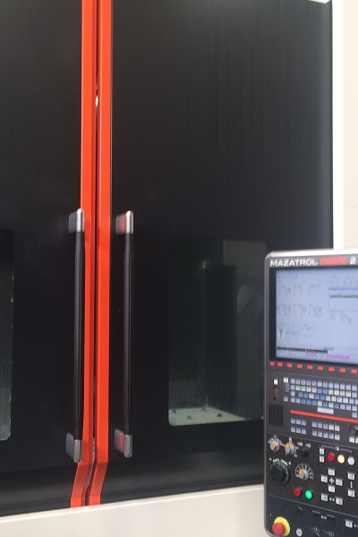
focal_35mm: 41
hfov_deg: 32.5
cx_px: 144
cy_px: 267
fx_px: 612
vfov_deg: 47.4
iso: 40
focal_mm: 4.15
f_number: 2.2
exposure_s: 1/33
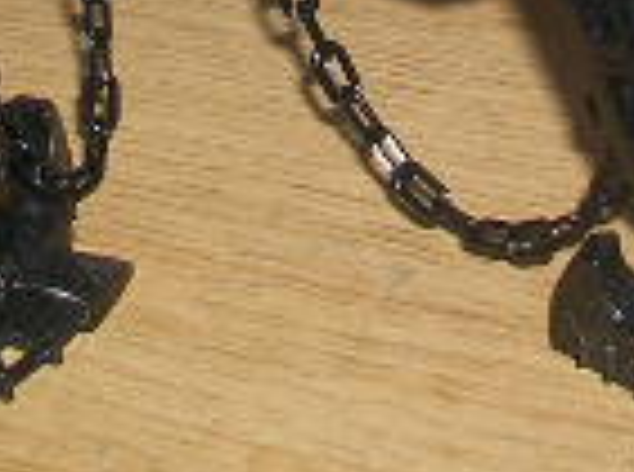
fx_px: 3160
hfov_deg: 11.5
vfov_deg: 8.2
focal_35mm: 173
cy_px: -454
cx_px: 355
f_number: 2.8
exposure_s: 1/60.1
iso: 50
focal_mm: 5.8
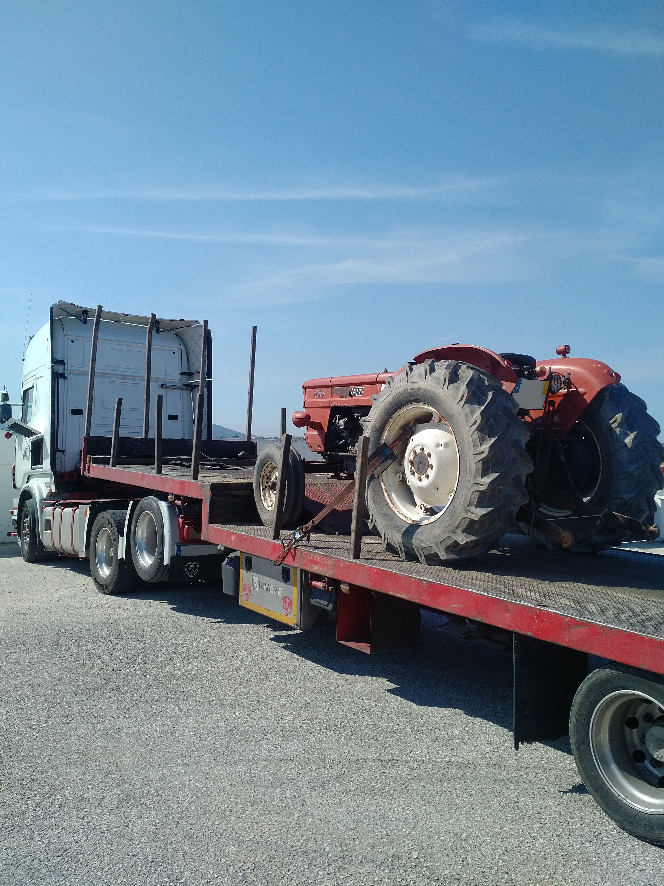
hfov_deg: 51.4
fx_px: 691
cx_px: 332
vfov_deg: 65.3
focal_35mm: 27
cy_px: 443
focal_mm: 4.75
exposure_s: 1/1559
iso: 50
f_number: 2.2
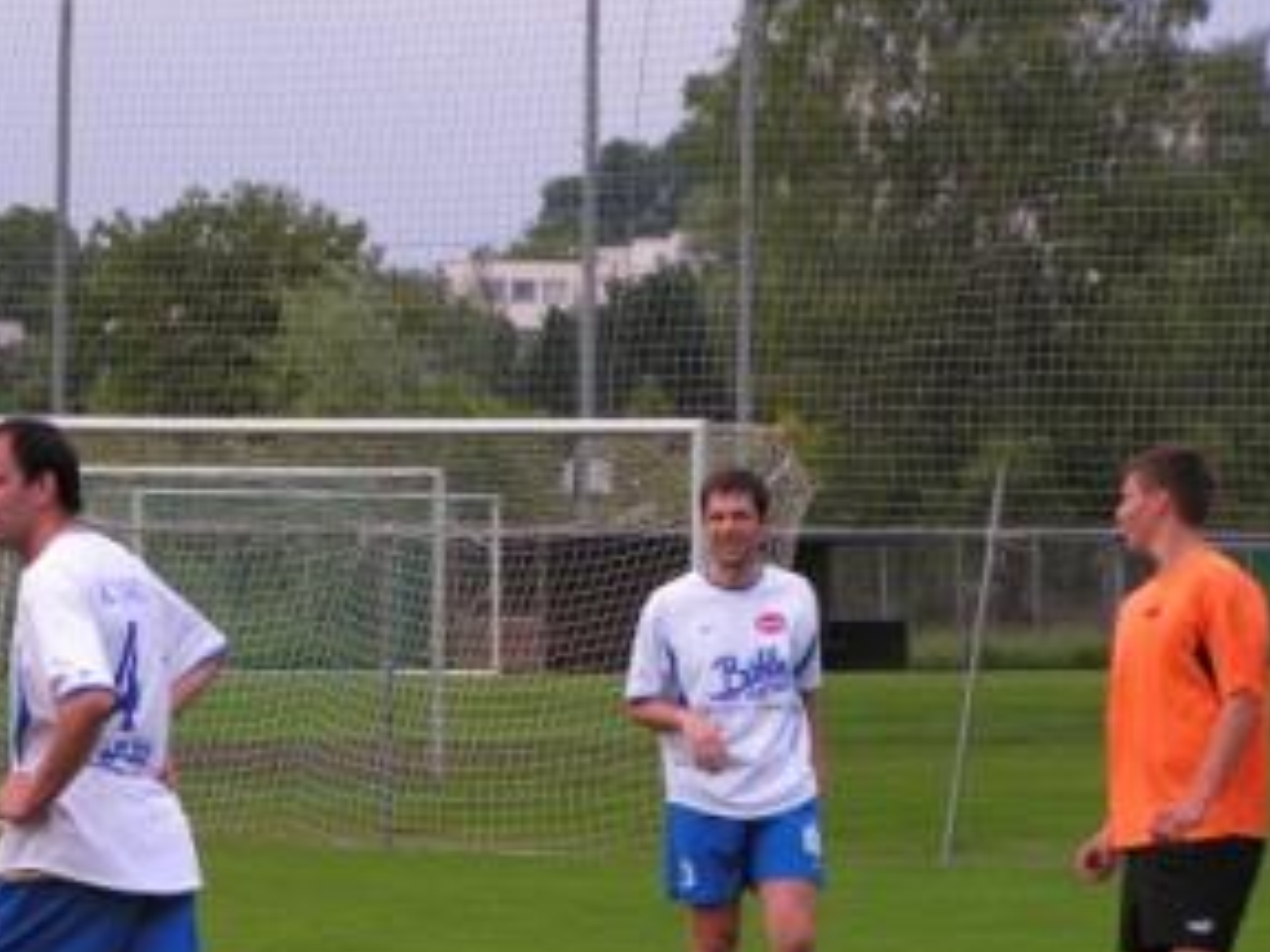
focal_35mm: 232
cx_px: 392
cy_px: 621
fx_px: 8512
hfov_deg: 8.5
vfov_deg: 6.4
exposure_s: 1/500
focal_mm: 24.8
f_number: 3.2
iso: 100
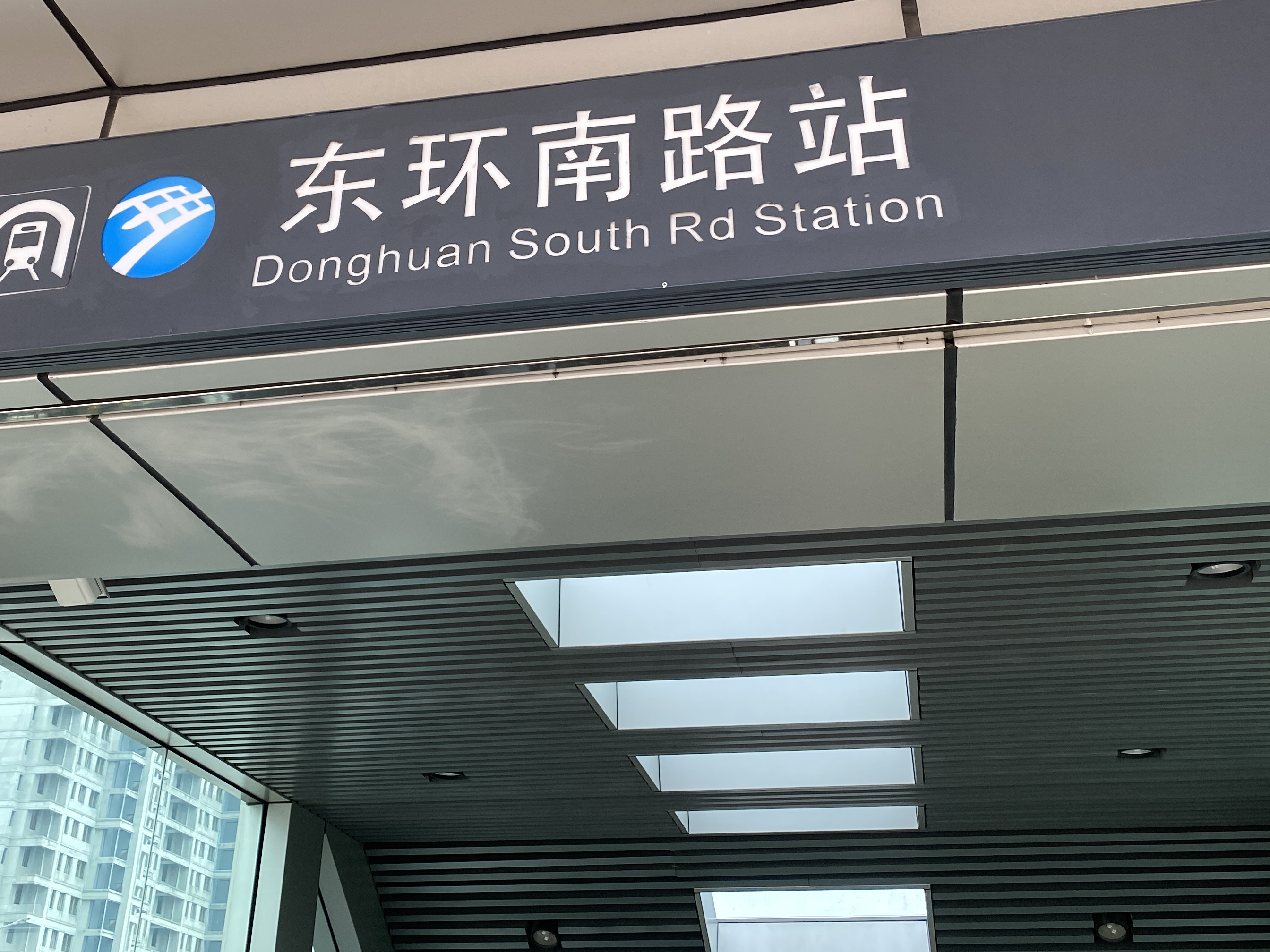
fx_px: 1431
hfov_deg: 47.7
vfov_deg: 36.1
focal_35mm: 39
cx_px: 549
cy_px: 255
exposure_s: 1/62
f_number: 1.8
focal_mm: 4.25
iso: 100
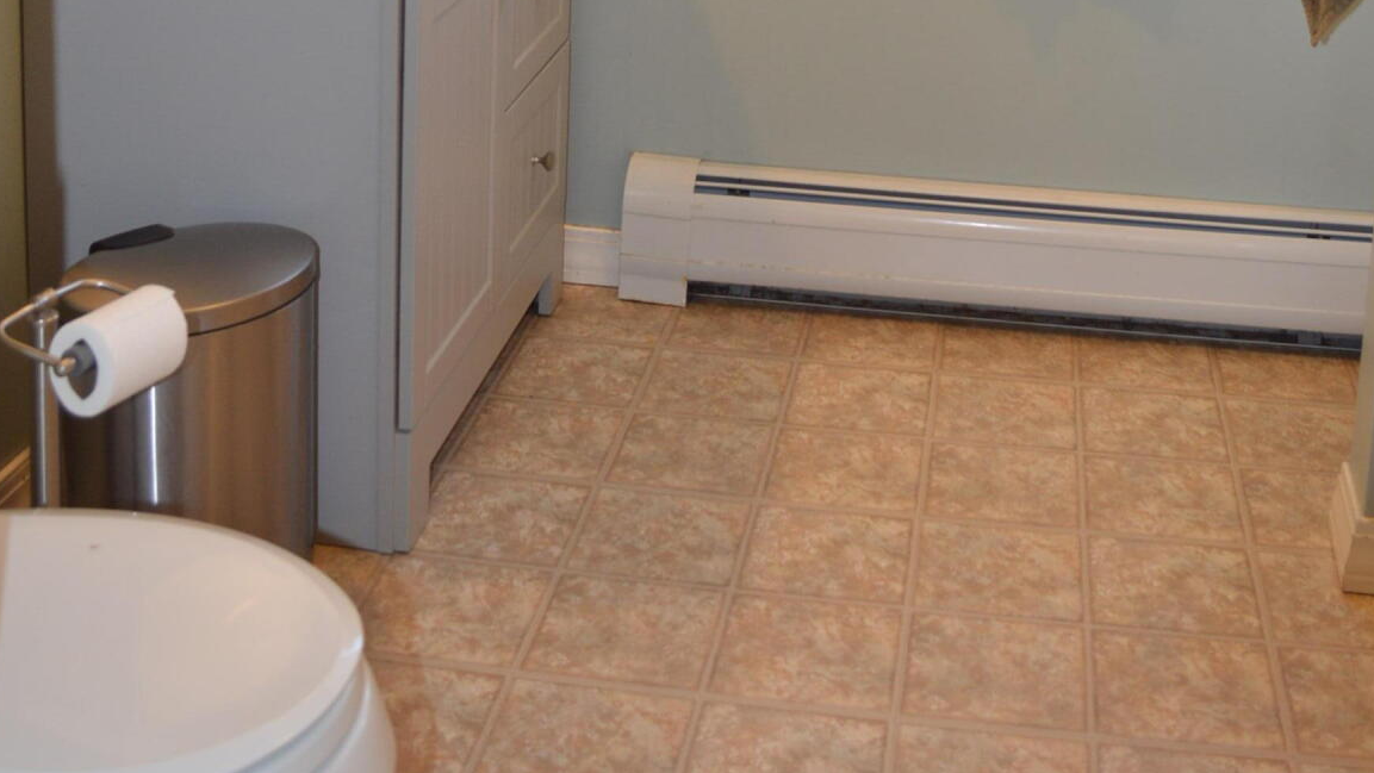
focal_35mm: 49
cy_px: -262
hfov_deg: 42.0
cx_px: 778
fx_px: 1786
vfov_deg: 21.8
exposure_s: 1/60
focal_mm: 18
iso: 400
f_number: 4
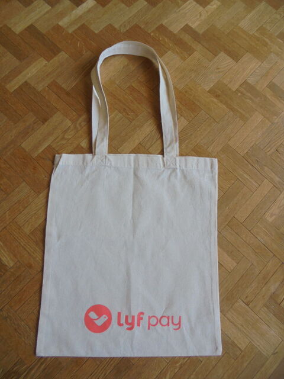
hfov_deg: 53.1
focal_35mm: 26
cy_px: 190
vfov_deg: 67.3
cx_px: 142
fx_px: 284
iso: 100
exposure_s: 1/60
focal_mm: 4.6
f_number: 3.5
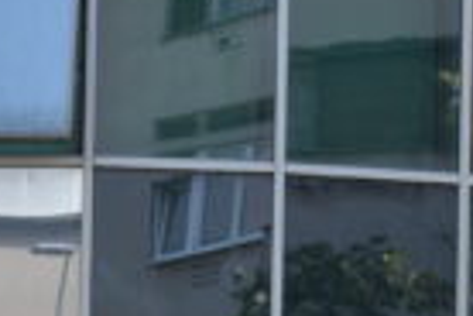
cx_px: 219
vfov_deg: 5.5
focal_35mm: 243
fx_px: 3190
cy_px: 773
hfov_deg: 8.5
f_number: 8
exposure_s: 1/250
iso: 200
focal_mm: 29
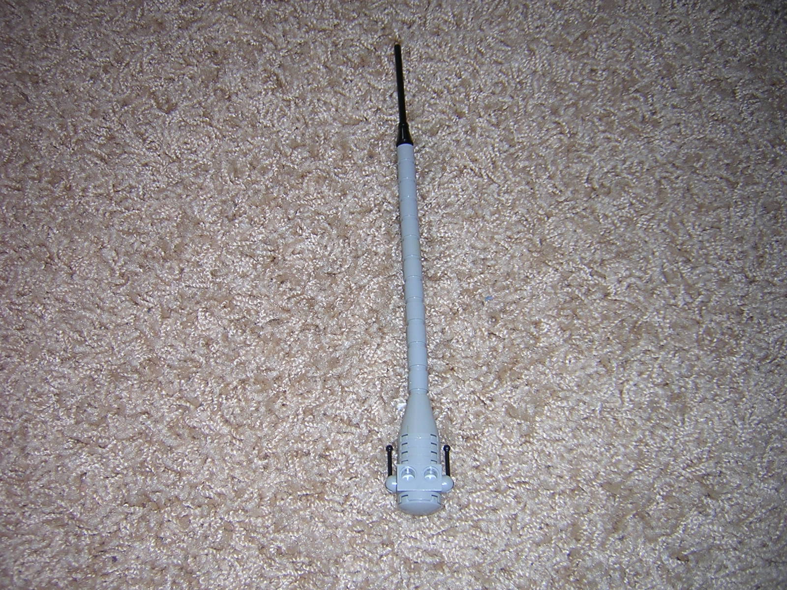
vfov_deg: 39.7
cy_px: 295
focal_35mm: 36
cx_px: 394
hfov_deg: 51.4
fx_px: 818
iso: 100
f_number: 2.6
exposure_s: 1/60.1
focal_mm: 4.7
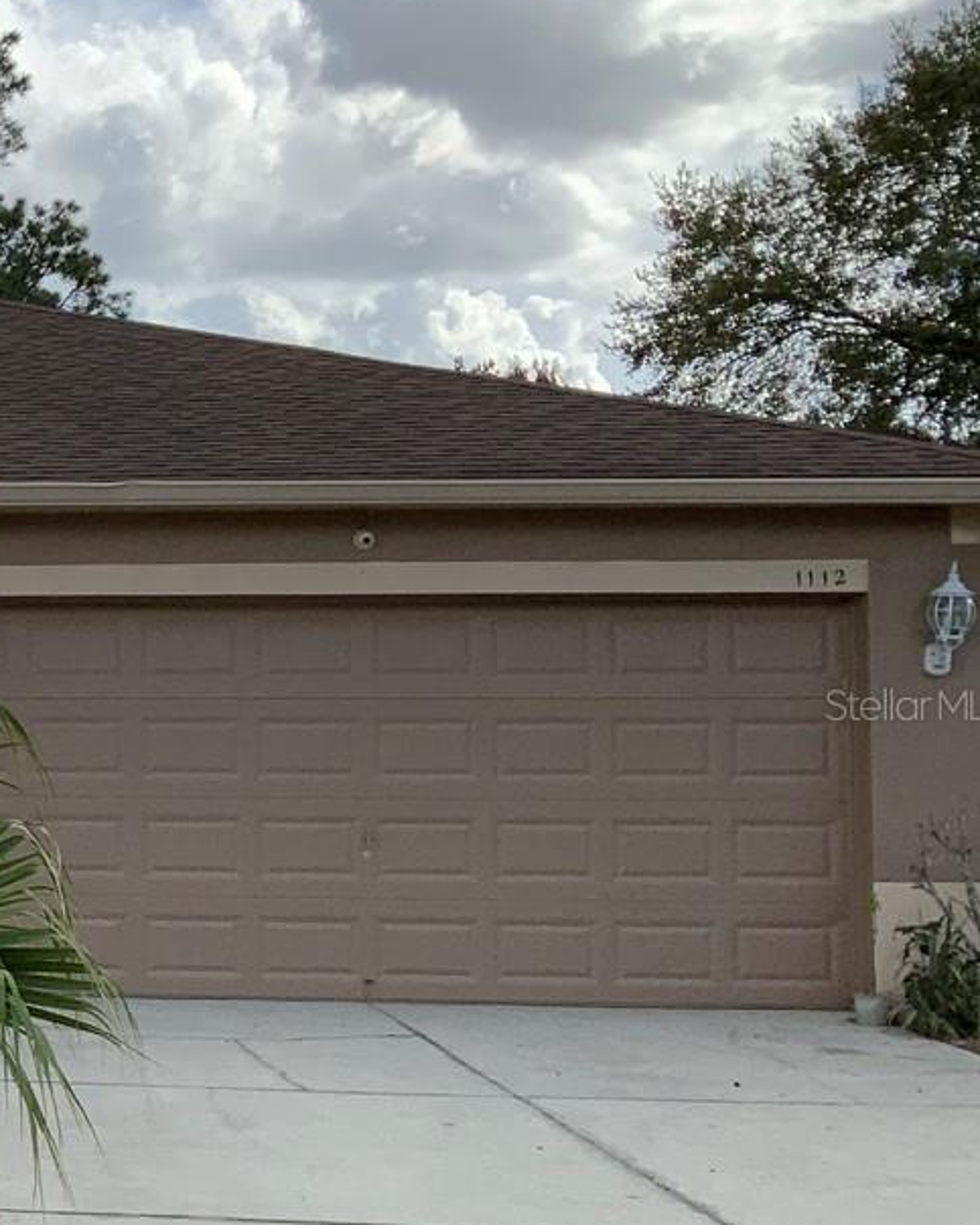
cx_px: -607
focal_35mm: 75
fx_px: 2720
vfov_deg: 25.4
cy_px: 704
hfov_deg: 17.7
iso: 16
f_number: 1.8
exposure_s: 1/1984
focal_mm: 3
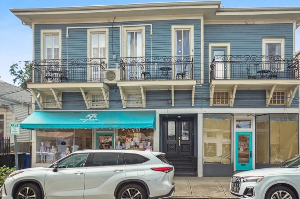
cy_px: 93
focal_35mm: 29
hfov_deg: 63.6
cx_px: 163
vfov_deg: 44.9
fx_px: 242
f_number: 4.5
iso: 1250
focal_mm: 24
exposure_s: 1/1000
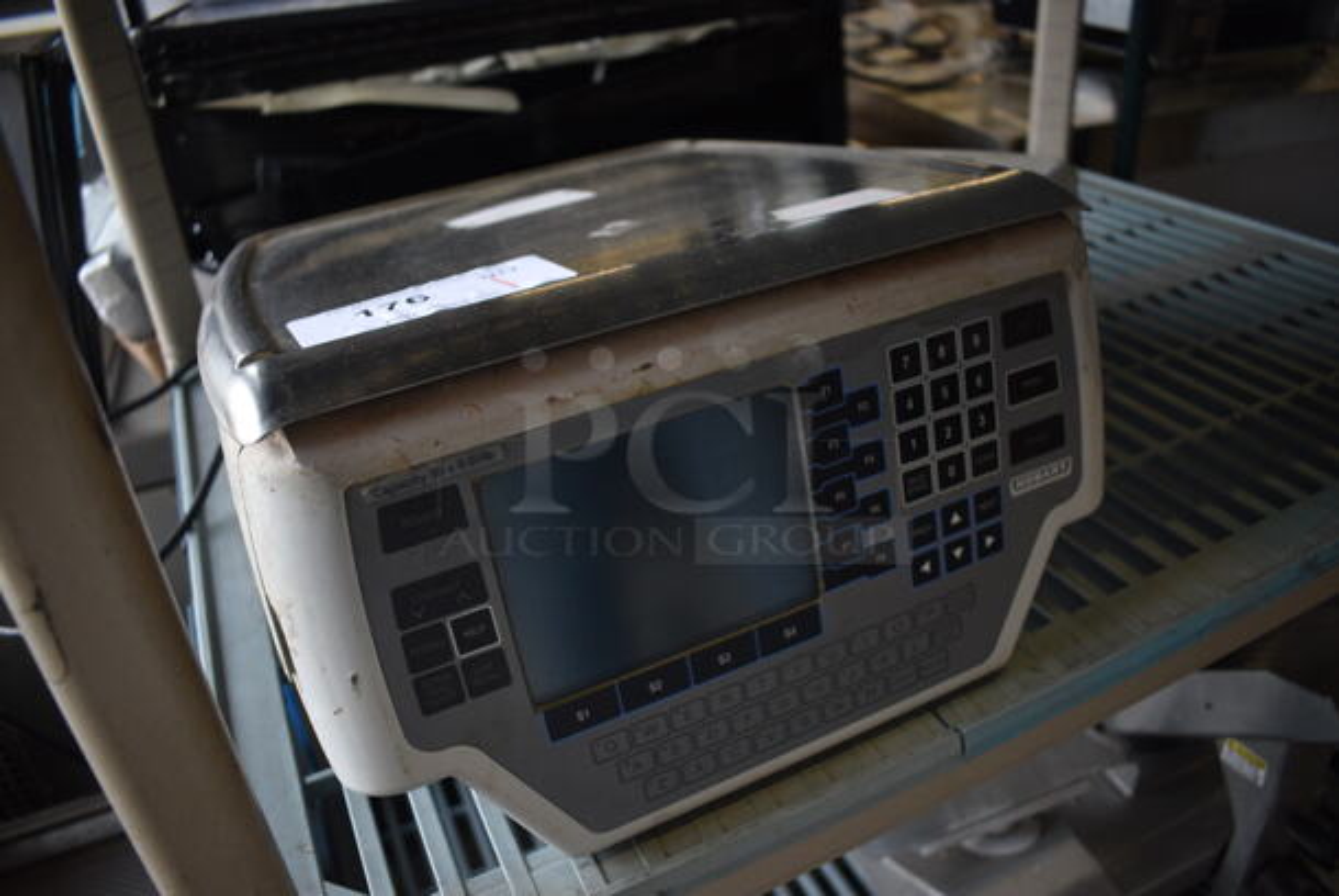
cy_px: 448
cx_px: 670
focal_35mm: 27
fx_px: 1005
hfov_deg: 67.3
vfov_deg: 48.0
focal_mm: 18
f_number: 3.5
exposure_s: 1/250
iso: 560
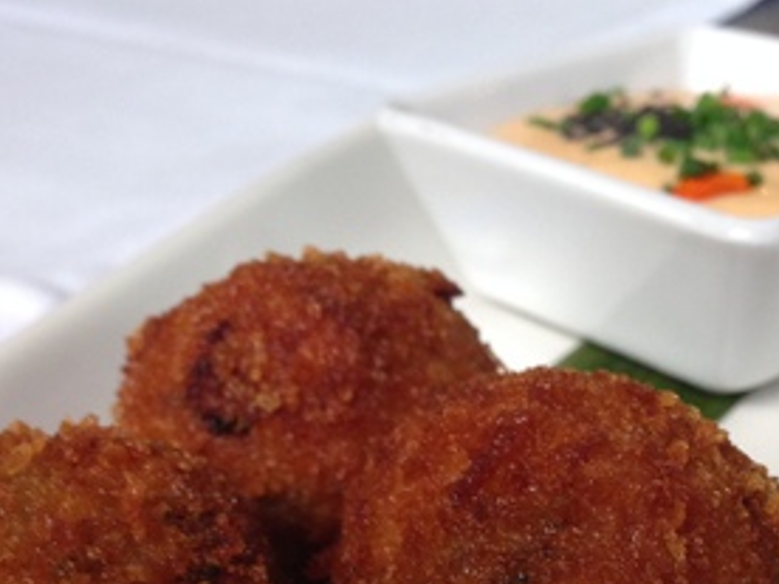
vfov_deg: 21.4
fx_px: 1508
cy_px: 536
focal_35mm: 67
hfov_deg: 29.0
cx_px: 429
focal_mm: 4.12
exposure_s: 1/20
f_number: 2.4
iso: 100
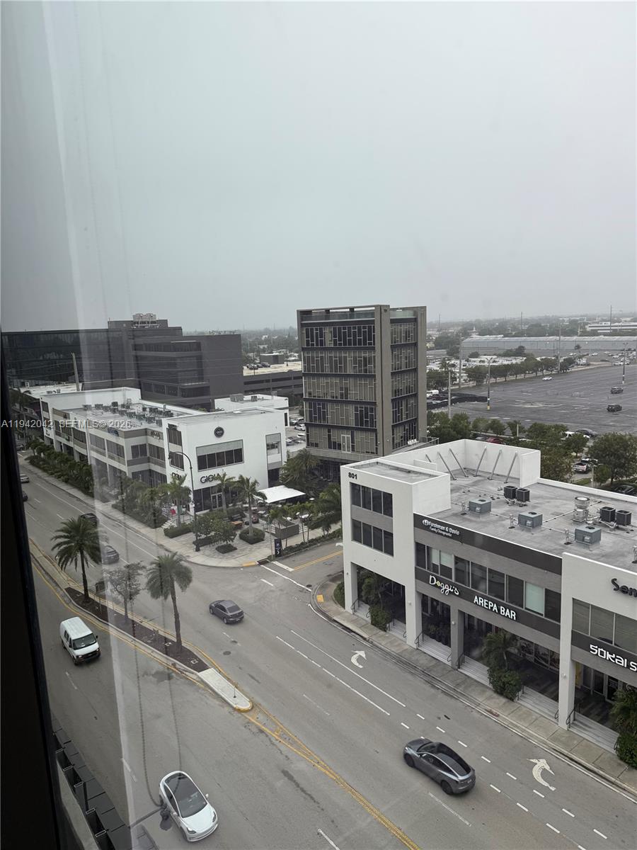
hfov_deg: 56.8
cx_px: 318
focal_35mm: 24
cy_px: 425
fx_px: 589
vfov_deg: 71.6
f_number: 1.78
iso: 80
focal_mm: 6.76
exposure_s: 1/909
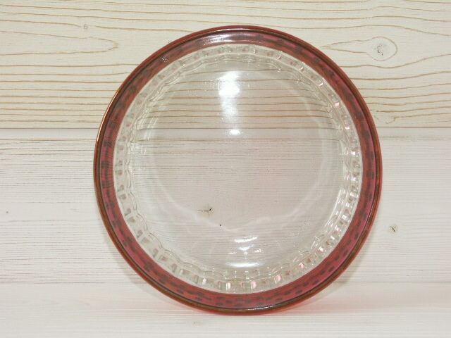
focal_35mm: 47
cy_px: 169
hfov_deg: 40.4
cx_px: 226
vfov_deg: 30.9
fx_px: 612
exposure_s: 1/60
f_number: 4
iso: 100
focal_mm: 12.23
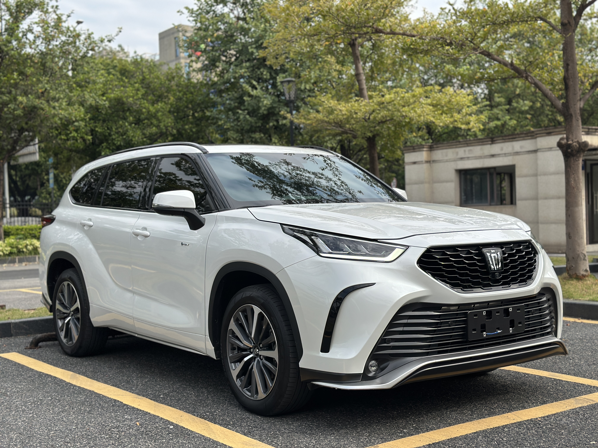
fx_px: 829
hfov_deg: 39.7
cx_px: 299
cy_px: 224
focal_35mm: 48
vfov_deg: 30.3
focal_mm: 6.86
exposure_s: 1/2890
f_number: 1.78
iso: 80
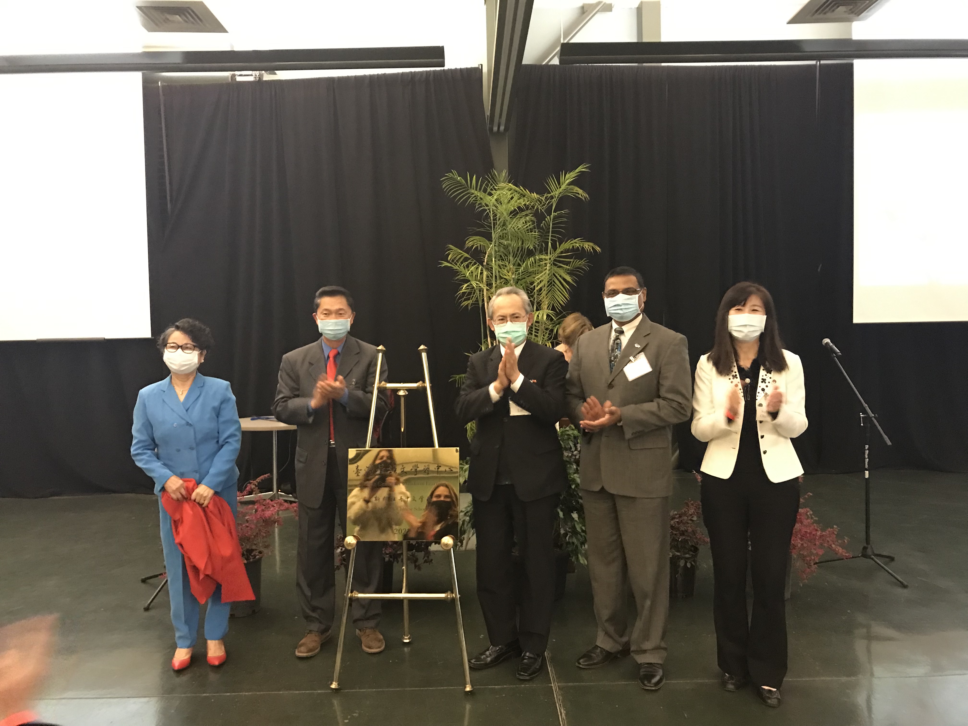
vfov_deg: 49.7
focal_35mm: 28
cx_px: 484
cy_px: 363
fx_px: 783
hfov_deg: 63.4
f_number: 1.8
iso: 100
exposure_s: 1/6
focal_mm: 3.99
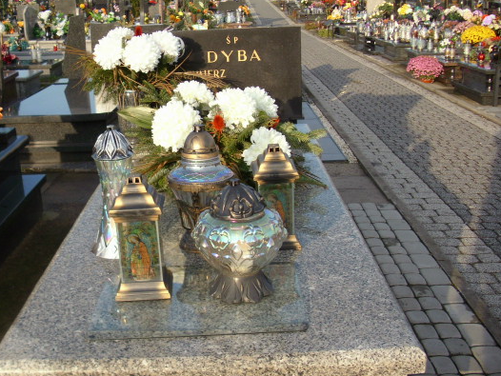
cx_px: 222
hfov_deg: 42.0
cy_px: 177
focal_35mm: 45
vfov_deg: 32.2
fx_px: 652
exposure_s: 1/478
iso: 50
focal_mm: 6.2
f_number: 2.8
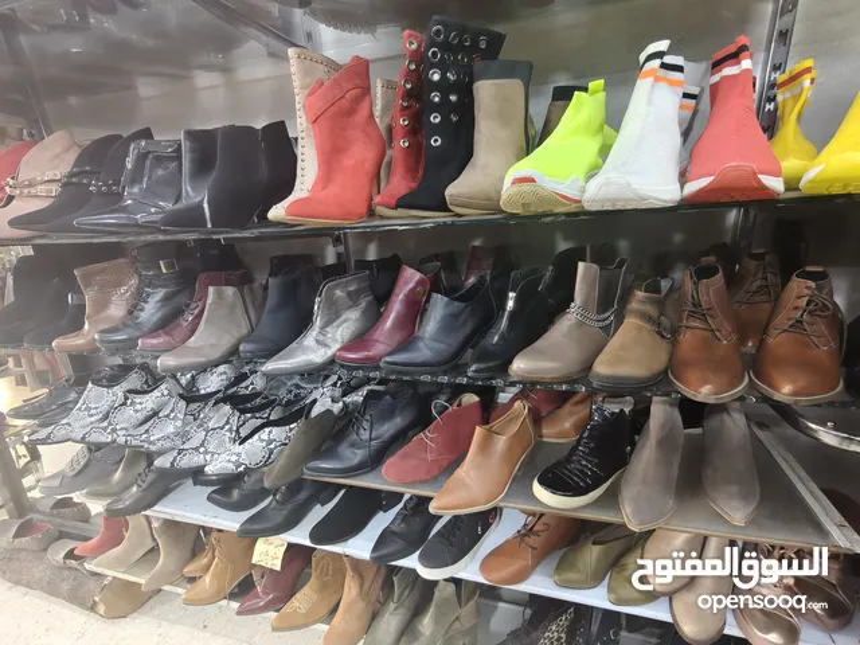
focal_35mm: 15
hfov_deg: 98.2
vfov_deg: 81.7
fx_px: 373
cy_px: 322
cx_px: 430
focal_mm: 2.3
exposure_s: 1/63
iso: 5000
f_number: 2
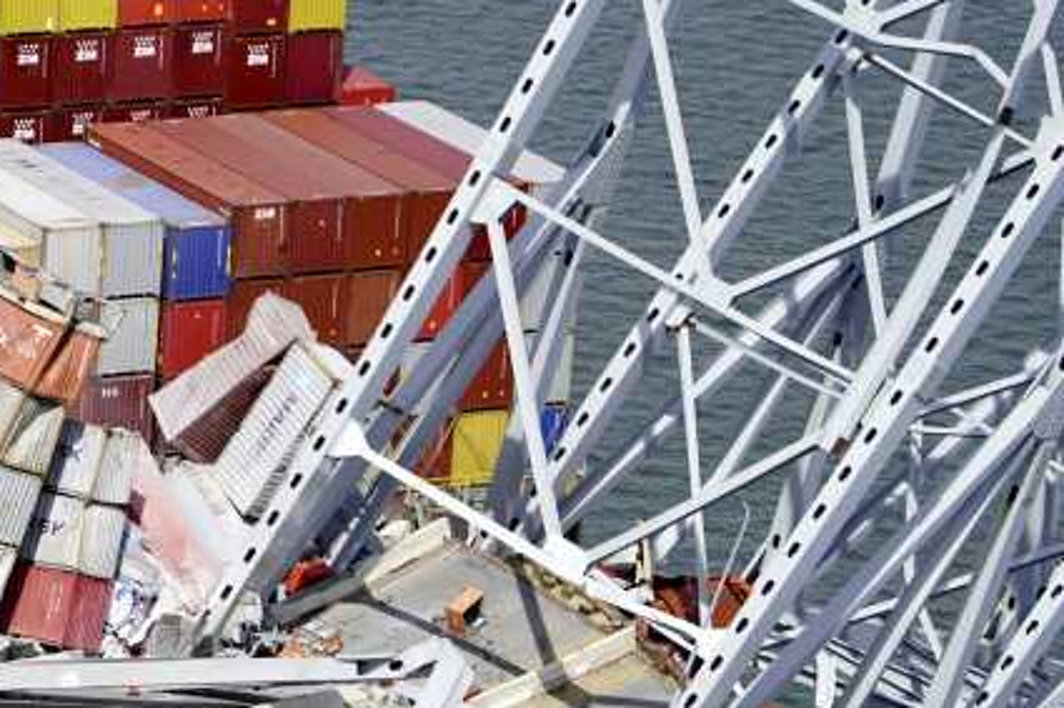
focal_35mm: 272
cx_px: -3
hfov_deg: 7.5
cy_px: 674
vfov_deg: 5.0
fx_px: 8036
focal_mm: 105
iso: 100
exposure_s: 1/800
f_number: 4.5
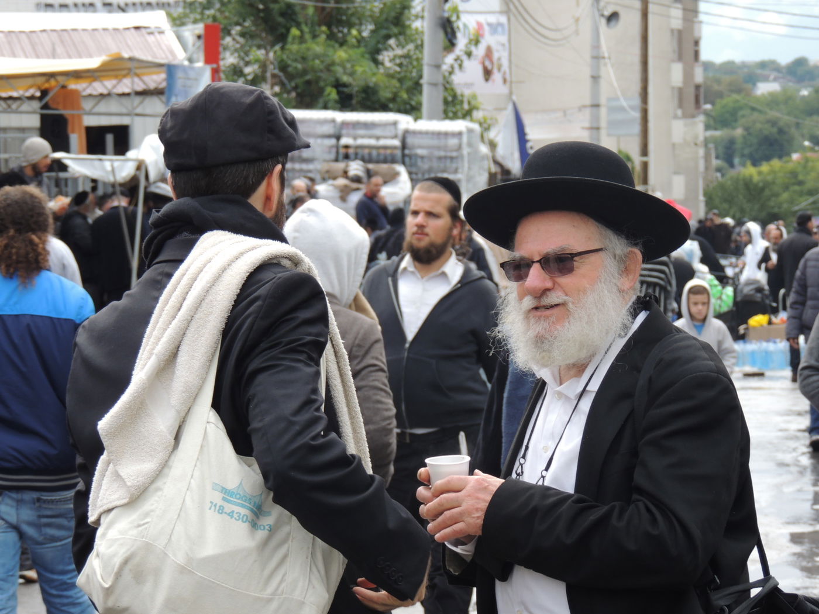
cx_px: 410
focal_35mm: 170
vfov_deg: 8.7
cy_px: 307
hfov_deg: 11.6
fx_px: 4022
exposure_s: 1/200
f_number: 4.5
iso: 100
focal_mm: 30.3
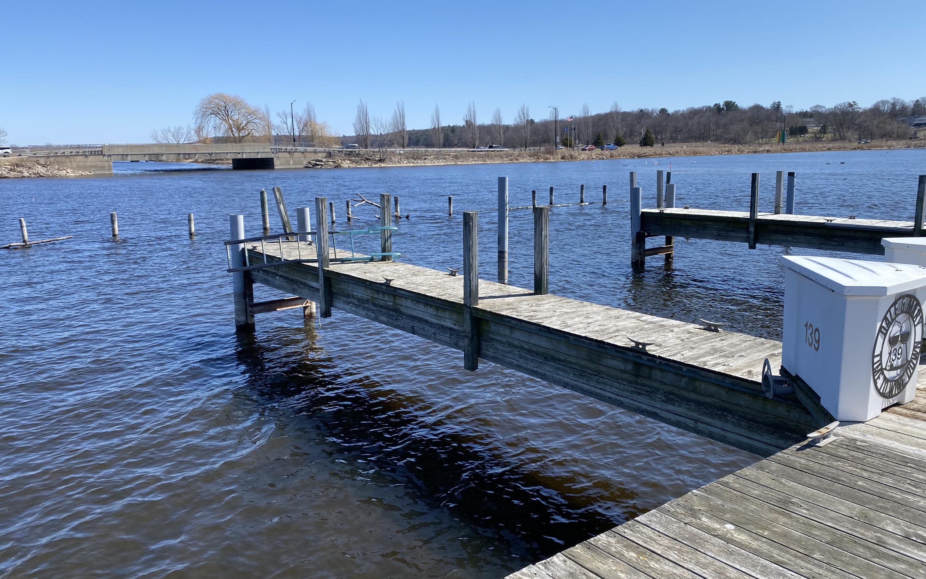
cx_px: 478
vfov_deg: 43.1
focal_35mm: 29
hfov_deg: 64.6
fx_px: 732
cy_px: 302
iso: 32
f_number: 1.8
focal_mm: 4.25
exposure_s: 1/2358
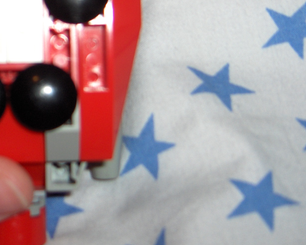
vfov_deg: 18.7
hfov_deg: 22.7
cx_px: 6
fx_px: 734
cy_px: 38
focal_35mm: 81
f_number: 2.8
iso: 100
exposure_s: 1/60
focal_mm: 8
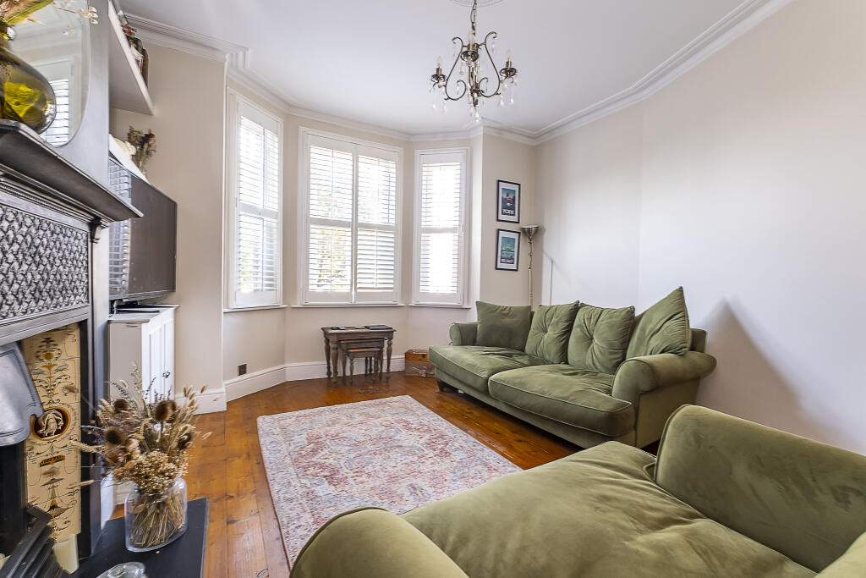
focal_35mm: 15
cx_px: 433
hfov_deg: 100.4
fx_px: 361
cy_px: 289
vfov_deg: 77.3
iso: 320
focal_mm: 10
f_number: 7.1
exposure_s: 1/2
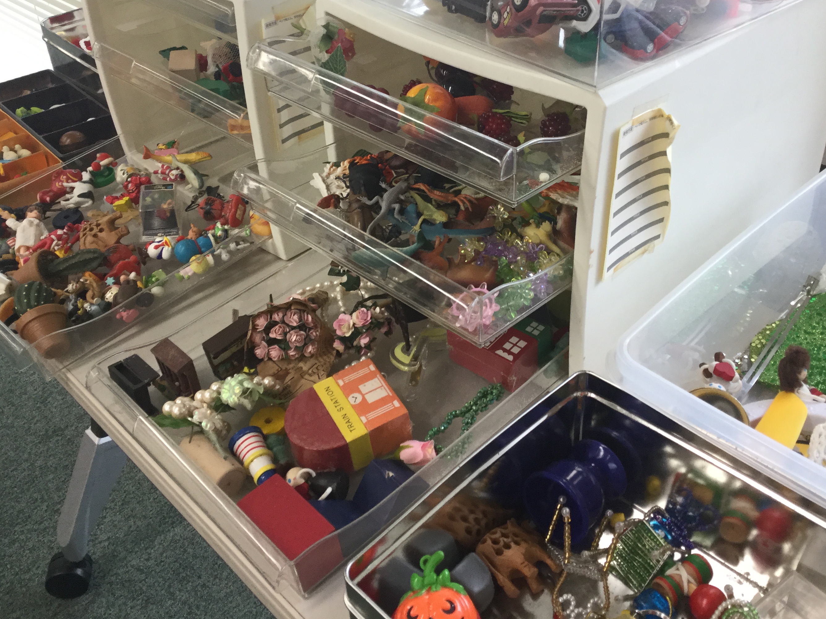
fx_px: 907
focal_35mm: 38
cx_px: 456
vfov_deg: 37.6
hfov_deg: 48.9
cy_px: 247
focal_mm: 3.3
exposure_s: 1/30
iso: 25
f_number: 2.4
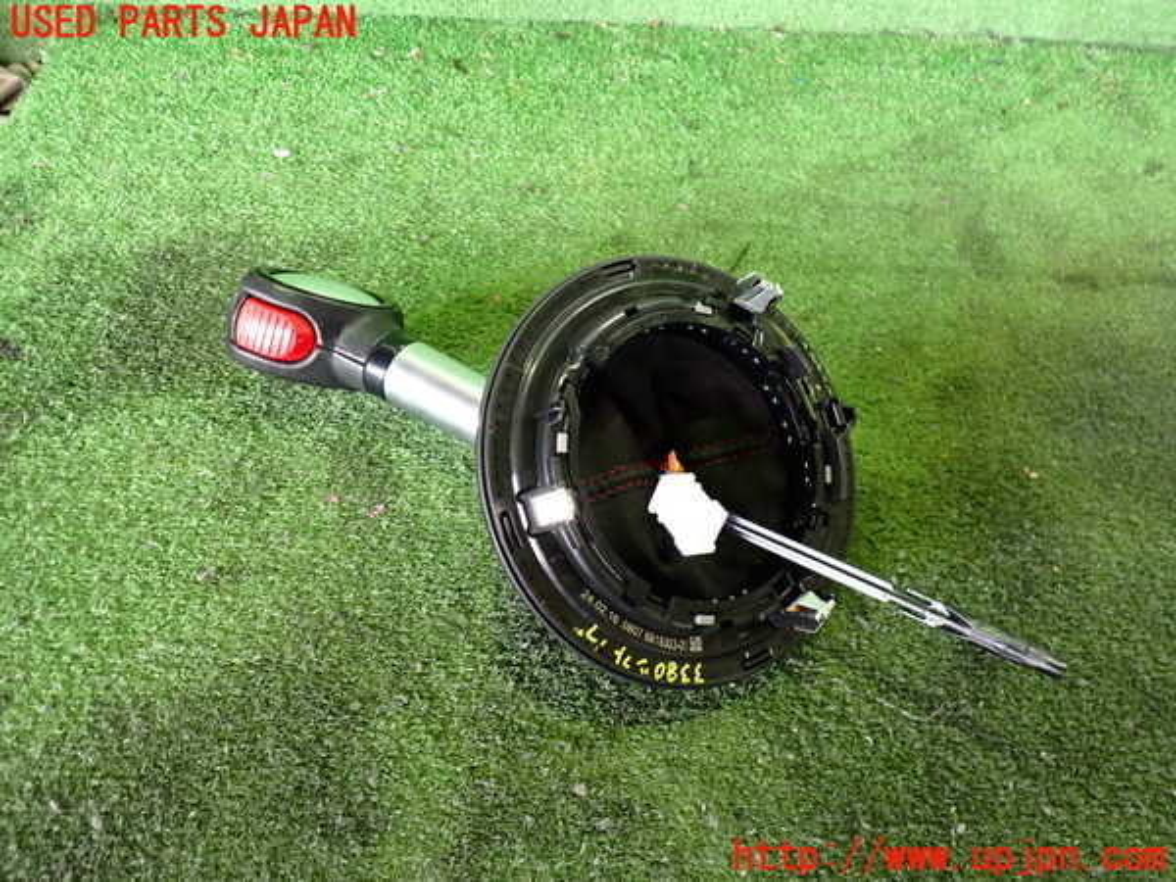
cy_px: 441
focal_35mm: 30
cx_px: 588
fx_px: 1019
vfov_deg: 46.8
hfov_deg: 60.0
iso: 1000
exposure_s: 1/60
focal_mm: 5.4
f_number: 2.3
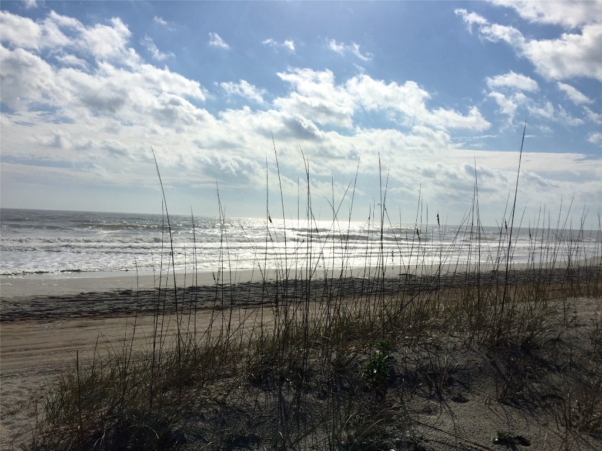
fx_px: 504
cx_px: 301
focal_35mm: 29
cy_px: 226
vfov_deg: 48.2
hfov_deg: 61.7
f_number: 2.2
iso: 32
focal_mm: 4.15
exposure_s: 1/13333
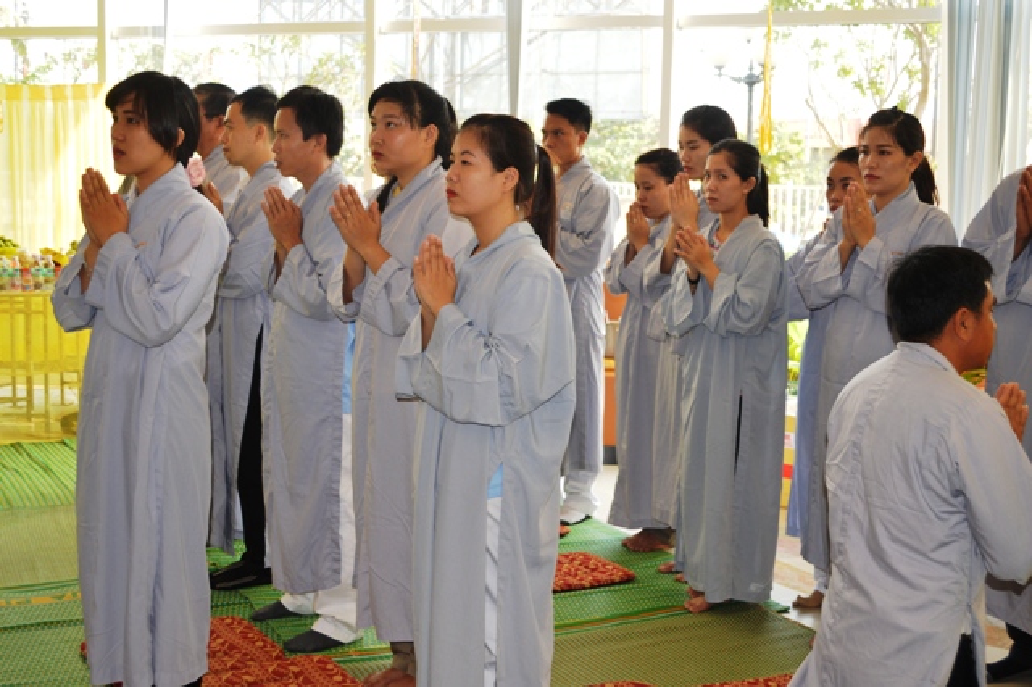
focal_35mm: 48
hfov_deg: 41.1
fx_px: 1375
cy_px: 344
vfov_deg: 28.0
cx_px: 516
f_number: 4.8
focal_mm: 32
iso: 320
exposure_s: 1/125
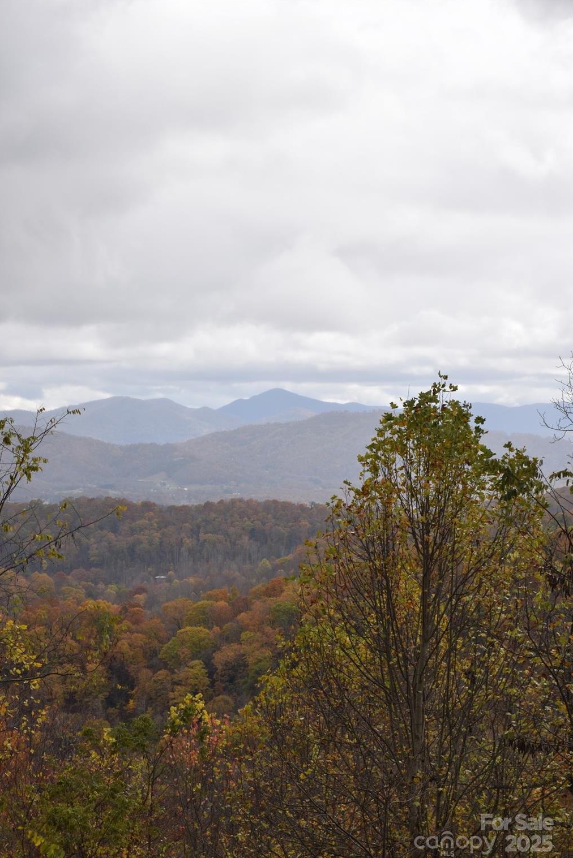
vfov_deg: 24.3
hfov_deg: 16.4
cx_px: 284
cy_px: 433
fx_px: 1993
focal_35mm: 84
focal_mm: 55
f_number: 9
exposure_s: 1/200
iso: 100
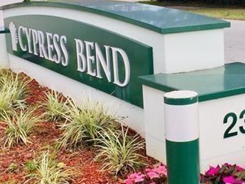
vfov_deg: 20.7
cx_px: 188
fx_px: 502
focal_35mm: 71
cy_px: 92
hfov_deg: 27.0
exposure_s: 1/719
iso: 32
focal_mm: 4.15
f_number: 2.2
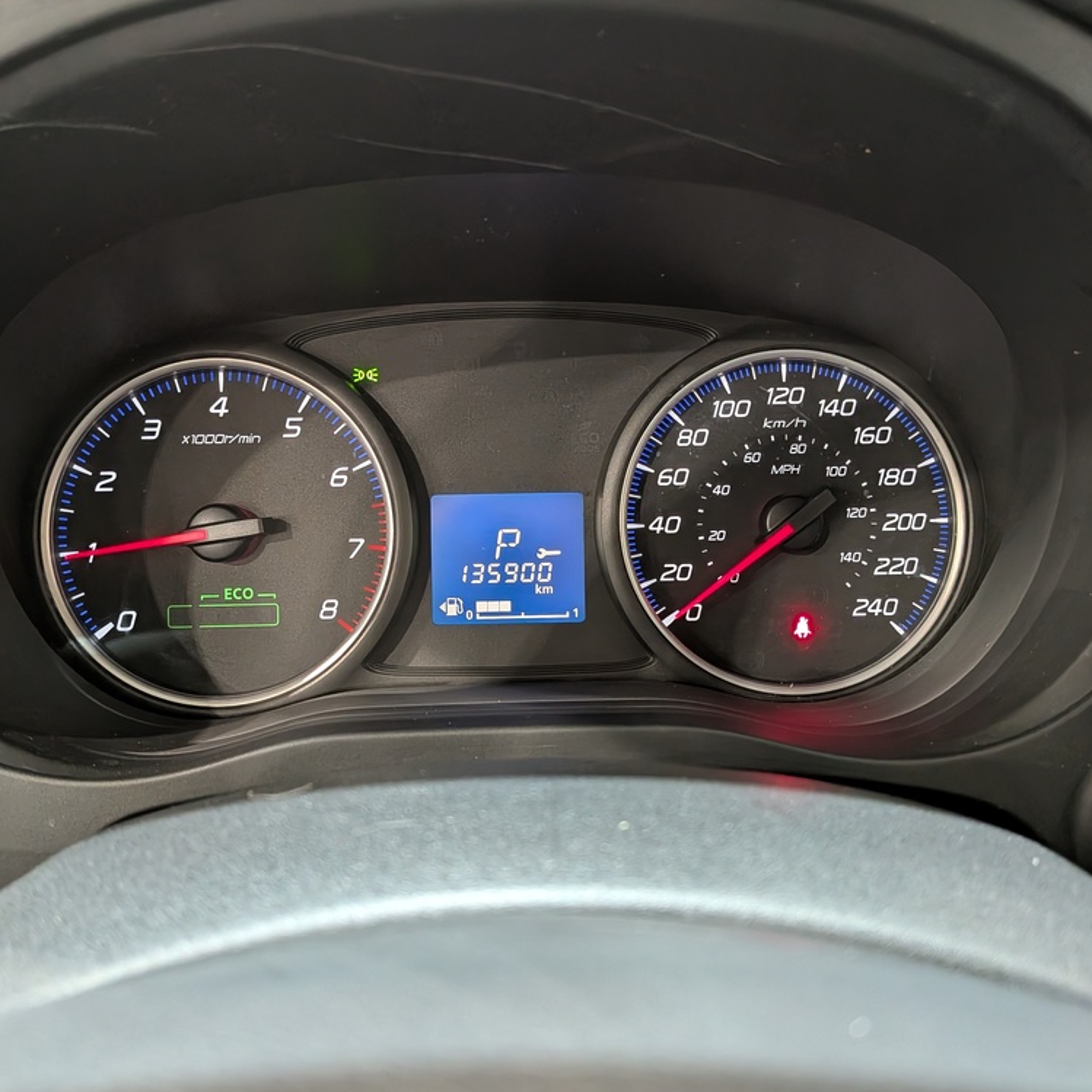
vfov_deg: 55.6
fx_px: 1035
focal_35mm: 29
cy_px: 539
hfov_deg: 55.6
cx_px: 537
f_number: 1.7
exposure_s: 1/50
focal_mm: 4.53
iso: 795
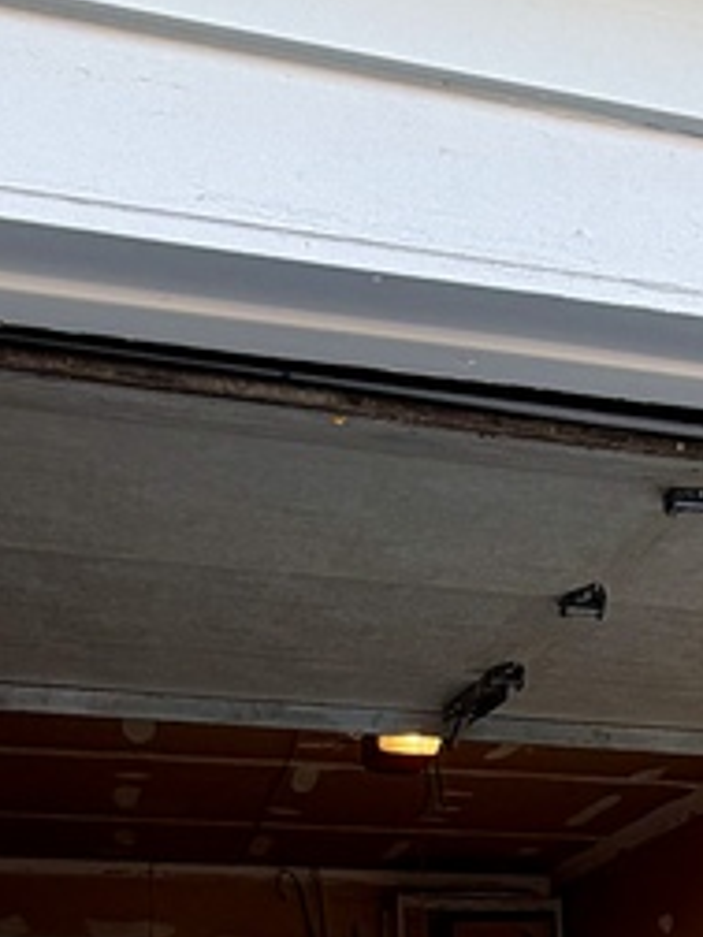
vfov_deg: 27.7
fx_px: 1625
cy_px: 1160
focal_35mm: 60
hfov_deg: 23.9
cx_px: 610
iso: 64
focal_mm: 2.22
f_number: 2.2
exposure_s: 1/121
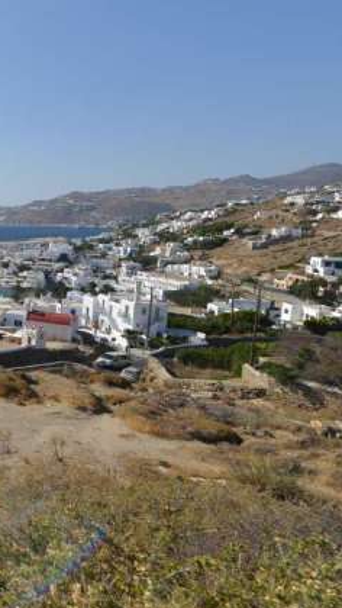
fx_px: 451
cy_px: 260
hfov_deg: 25.7
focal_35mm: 28
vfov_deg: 67.5
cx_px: -212
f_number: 9
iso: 100
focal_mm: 14
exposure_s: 1/250
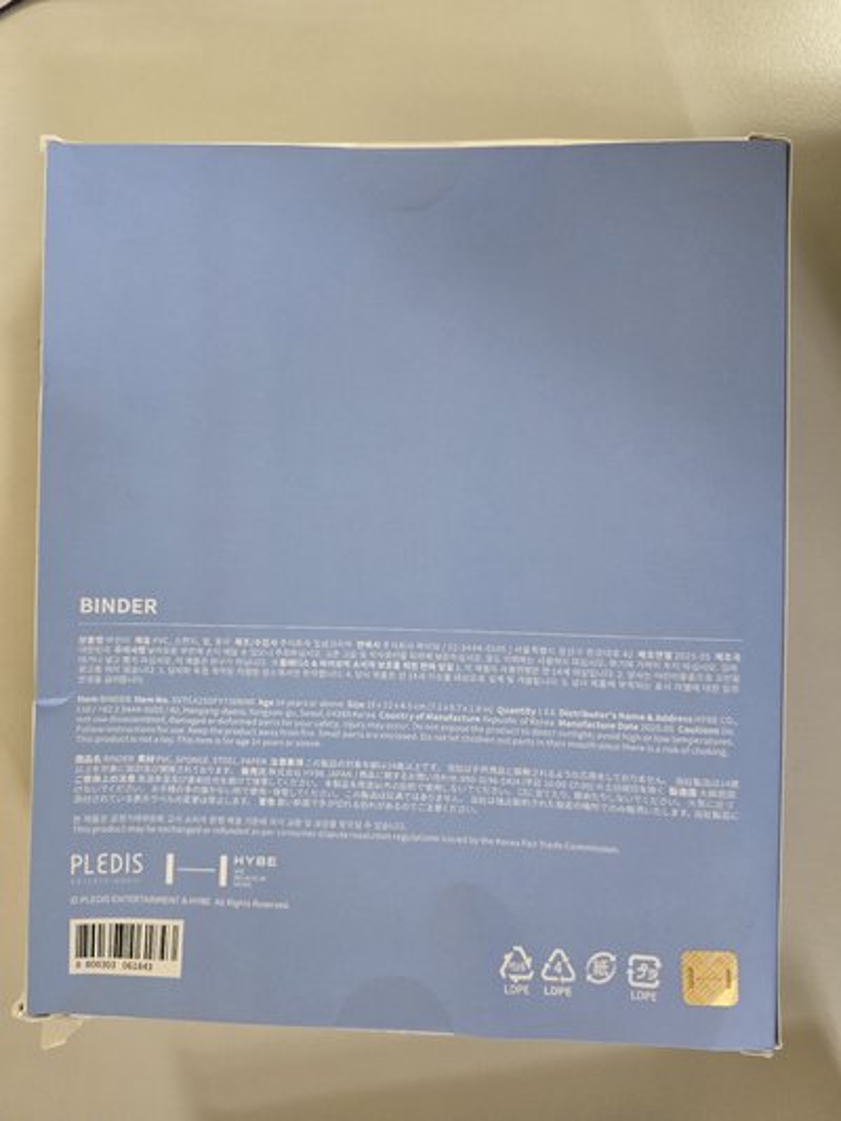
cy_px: 560
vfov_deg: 73.9
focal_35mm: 23
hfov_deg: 58.9
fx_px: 745
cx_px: 420
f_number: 1.7
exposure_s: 1/60.2
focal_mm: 6.3
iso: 640
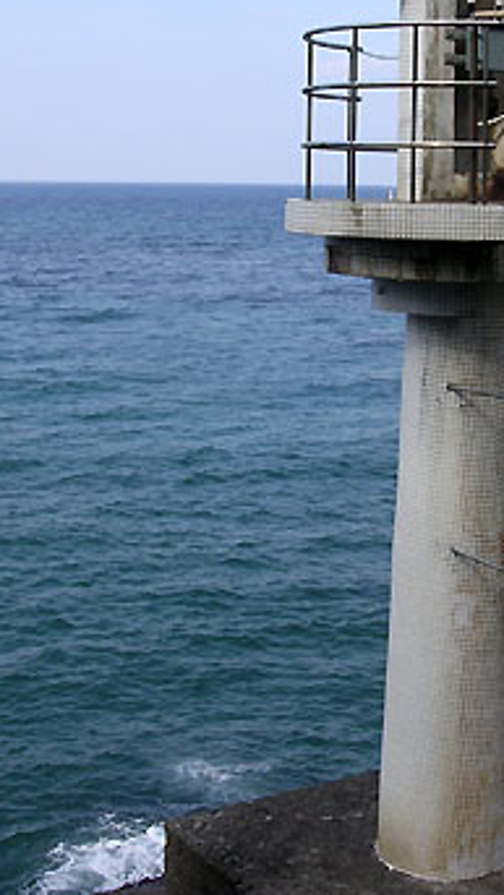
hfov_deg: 20.6
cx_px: 360
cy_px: 324
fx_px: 1378
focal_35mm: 58
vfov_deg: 35.8
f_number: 5.6
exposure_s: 1/206
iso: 100
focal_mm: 5.8
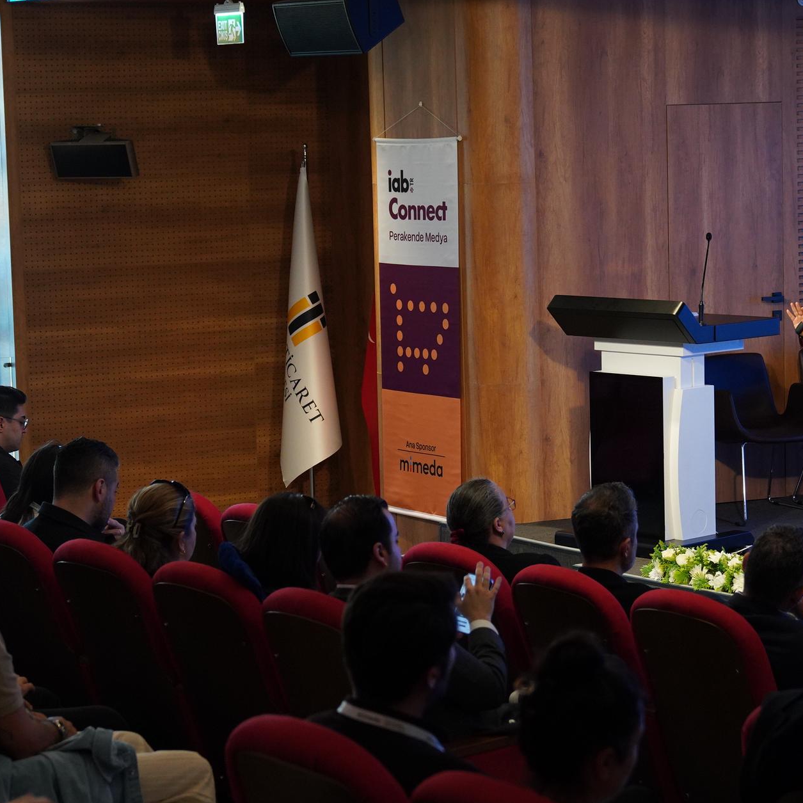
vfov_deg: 16.9
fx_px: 2703
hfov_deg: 16.9
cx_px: 473
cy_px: 407
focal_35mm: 103
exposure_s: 1/200
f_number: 3.2
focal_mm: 46
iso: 1250
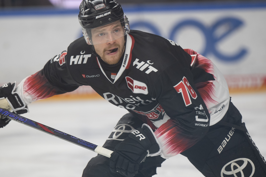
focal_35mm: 362
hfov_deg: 5.7
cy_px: 77
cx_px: 140
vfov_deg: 3.8
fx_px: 2675
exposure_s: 1/1250
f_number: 3.2
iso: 1250
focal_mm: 200
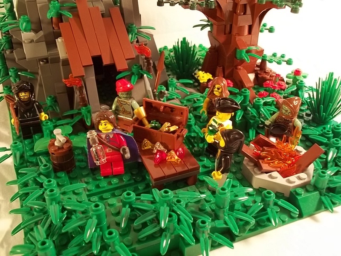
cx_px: 170
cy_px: 128
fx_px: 384
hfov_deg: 47.9
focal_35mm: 39
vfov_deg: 36.8
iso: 160
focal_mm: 7.1
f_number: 3.2
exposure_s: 1/10
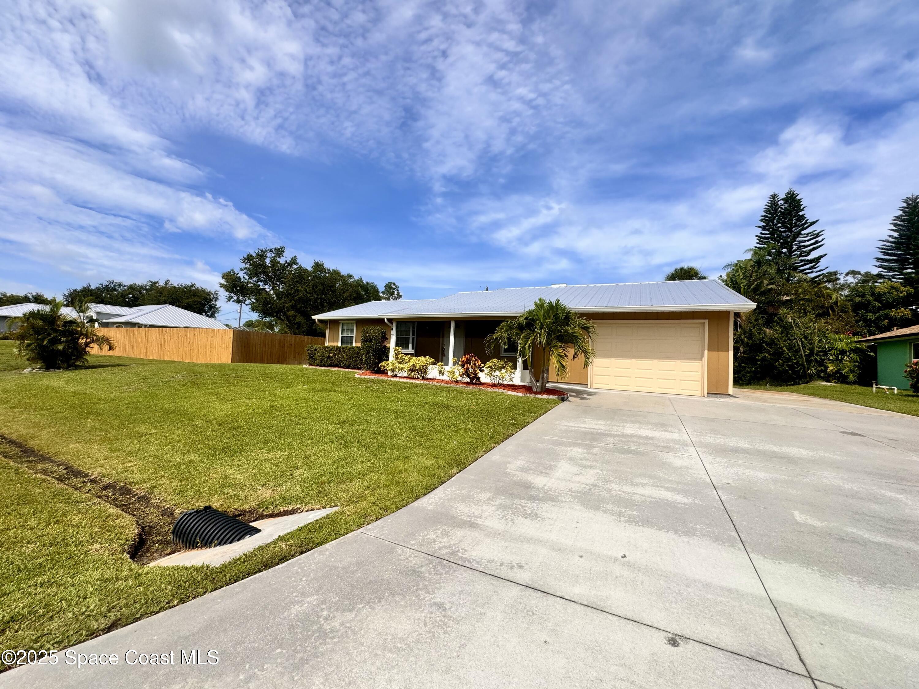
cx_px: 460
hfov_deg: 102.1
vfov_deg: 85.7
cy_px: 344
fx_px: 372
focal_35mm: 14
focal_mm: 2.22
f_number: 2.2
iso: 50
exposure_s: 1/2415
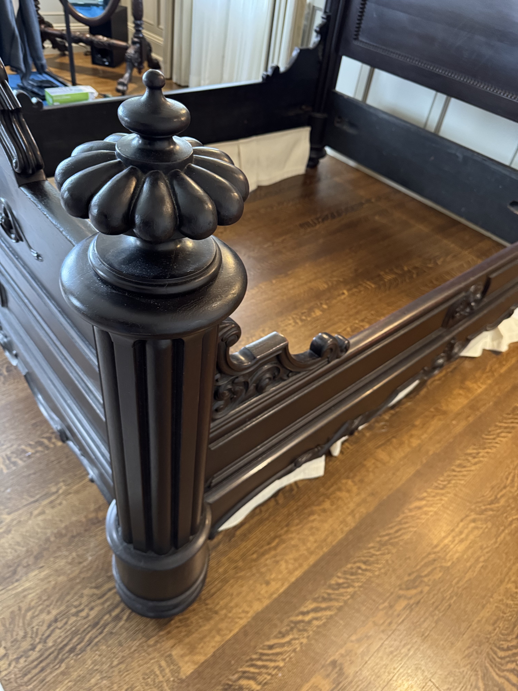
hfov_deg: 56.8
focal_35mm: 24
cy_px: 346
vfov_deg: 71.6
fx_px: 479
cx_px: 259
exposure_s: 1/40
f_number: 1.78
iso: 800
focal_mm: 6.76
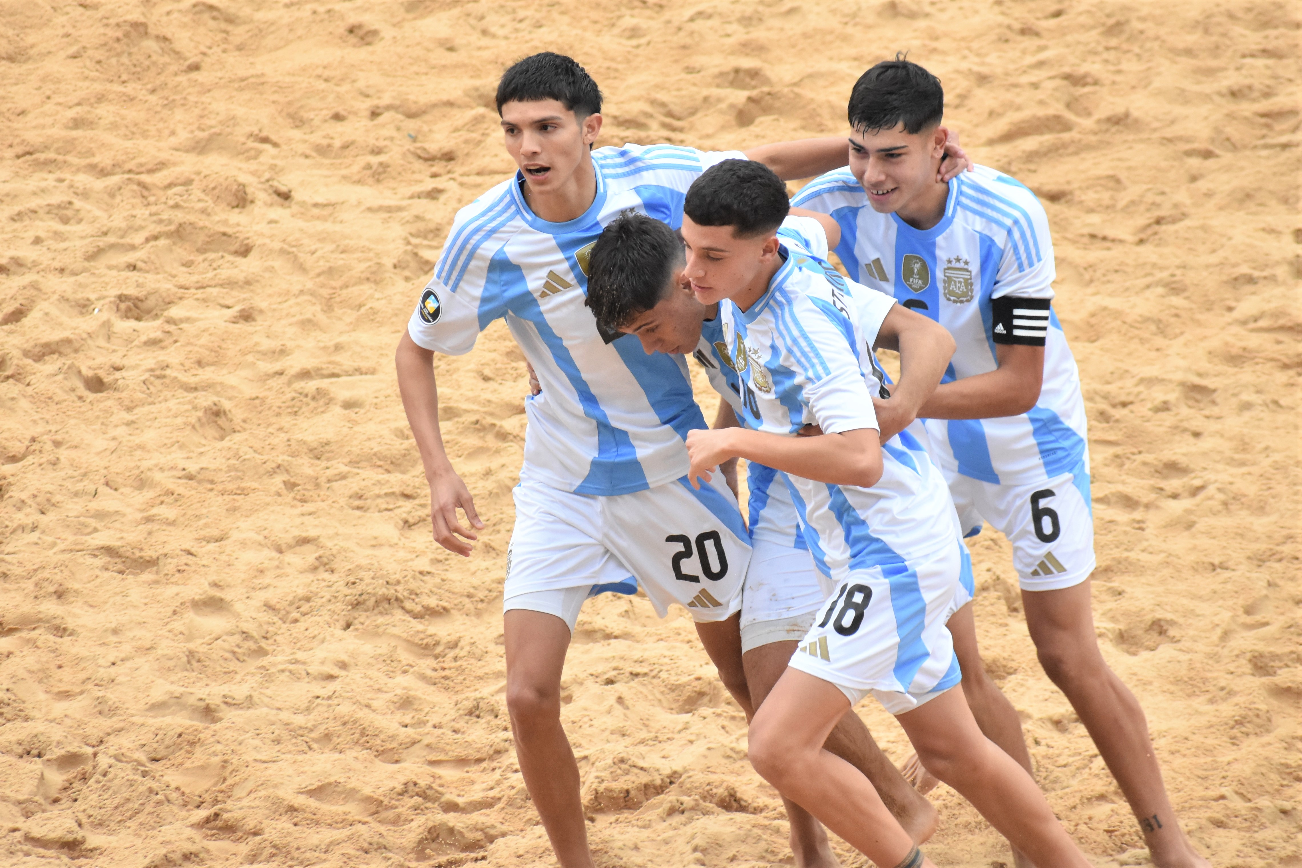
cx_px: 651
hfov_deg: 7.4
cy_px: 434
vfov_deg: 5.0
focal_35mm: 278
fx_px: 10036
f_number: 5.3
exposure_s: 1/640
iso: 2000
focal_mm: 185
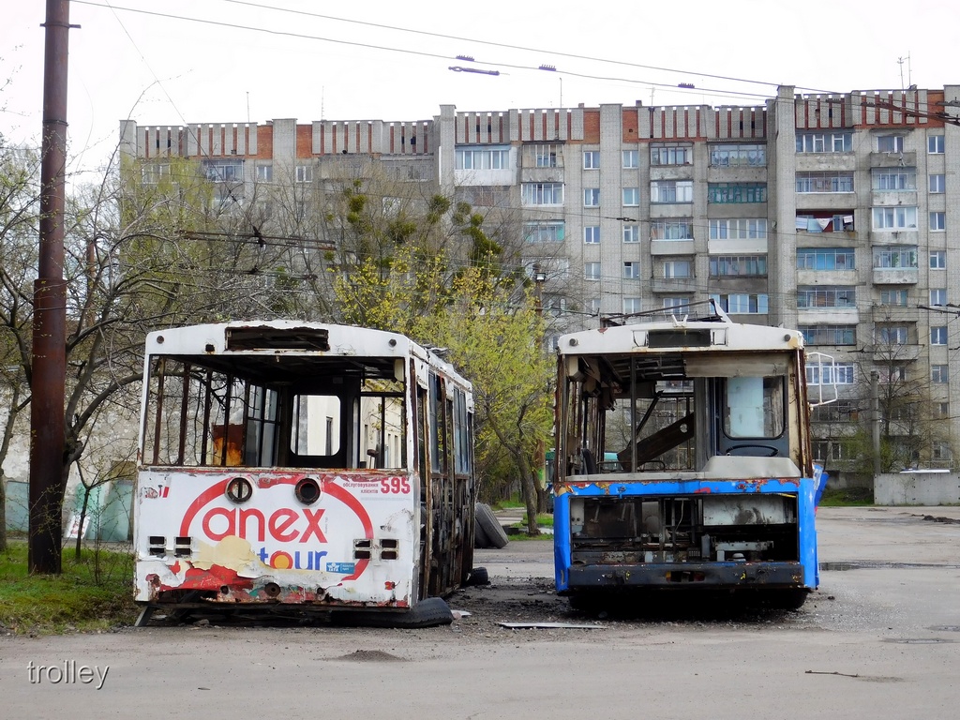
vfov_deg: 16.2
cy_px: 360
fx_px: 2524
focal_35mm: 91
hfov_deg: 21.5
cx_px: 480
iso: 125
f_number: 4.5
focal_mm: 16.1
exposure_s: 1/200
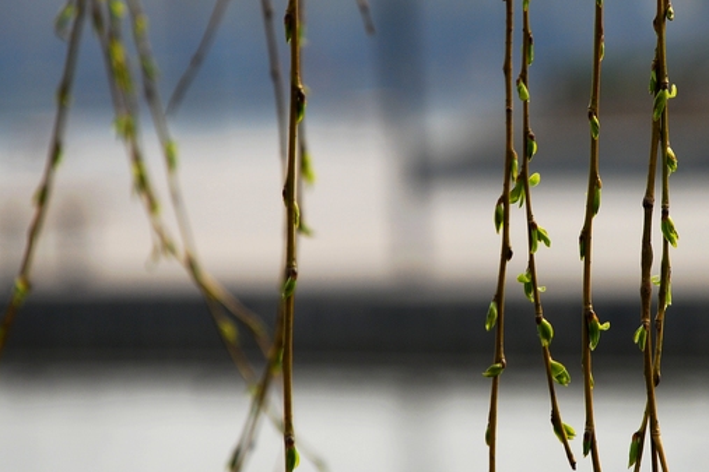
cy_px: 143
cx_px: 442
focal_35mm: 320
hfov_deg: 6.4
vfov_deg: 4.3
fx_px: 6298
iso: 100
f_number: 5.6
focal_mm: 135
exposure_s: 1/200
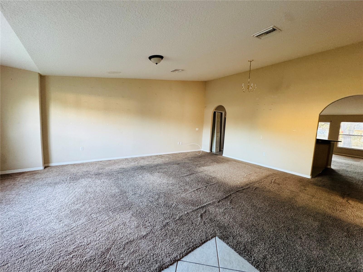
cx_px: 182
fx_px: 147
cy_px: 136
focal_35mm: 14
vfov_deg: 85.7
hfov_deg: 102.1
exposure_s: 1/60
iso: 500
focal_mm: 2.22
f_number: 2.2
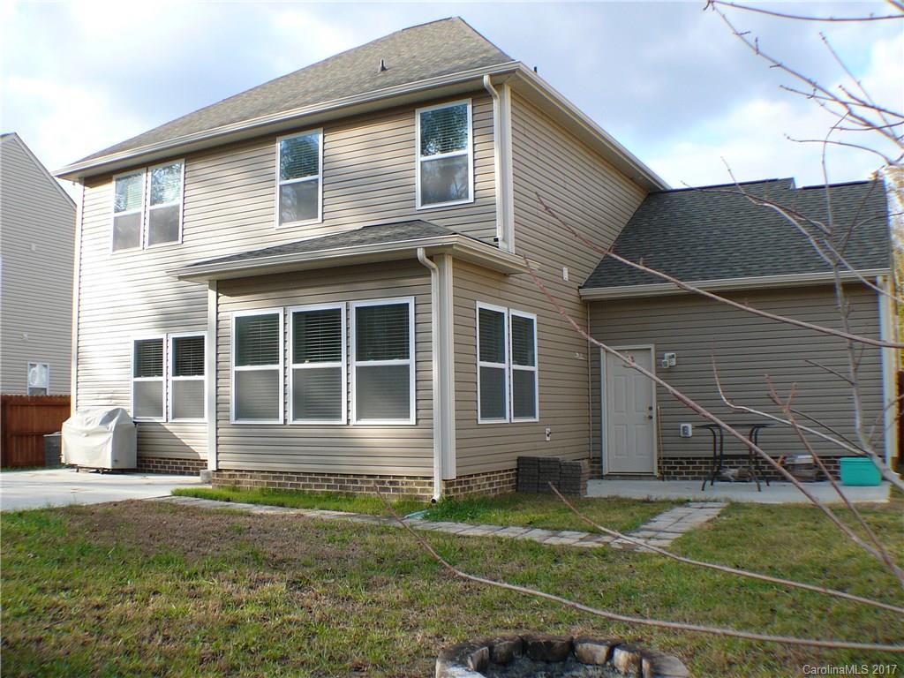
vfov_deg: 30.9
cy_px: 339
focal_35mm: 47
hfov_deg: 40.4
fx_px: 1227
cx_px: 452
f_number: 3.3
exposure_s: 1/250
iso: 80
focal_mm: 7
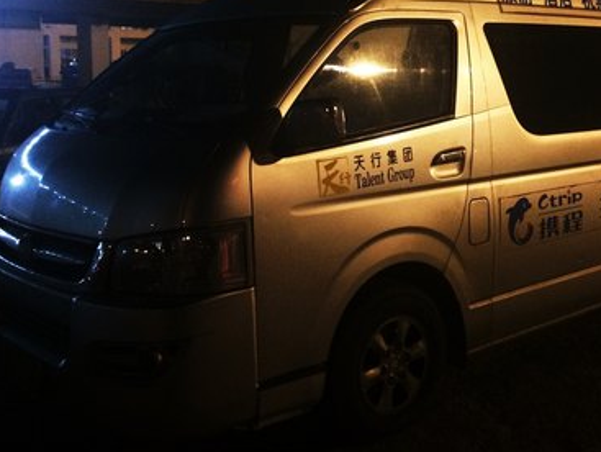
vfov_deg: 29.5
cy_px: 142
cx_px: 431
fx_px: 852
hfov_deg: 38.1
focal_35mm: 49
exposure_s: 1/15
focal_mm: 4.12
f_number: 2.2
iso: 500
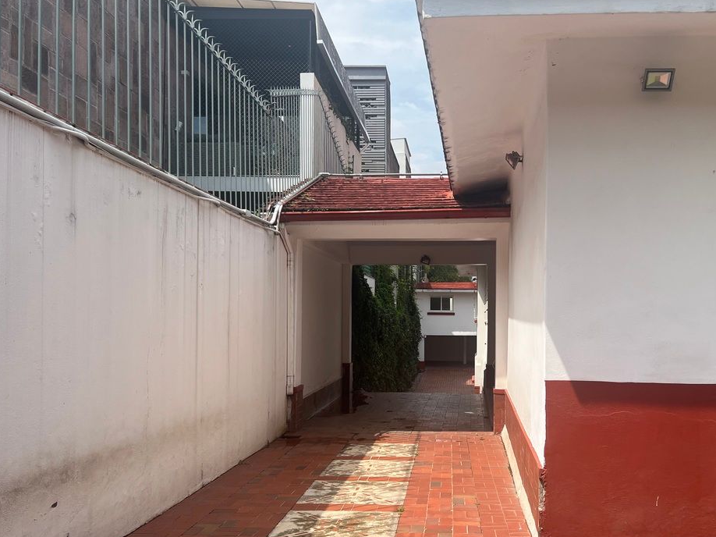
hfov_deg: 53.6
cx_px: 427
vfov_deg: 41.7
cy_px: 308
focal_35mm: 34
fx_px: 703
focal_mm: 5.7
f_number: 1.5
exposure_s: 1/3257
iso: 50
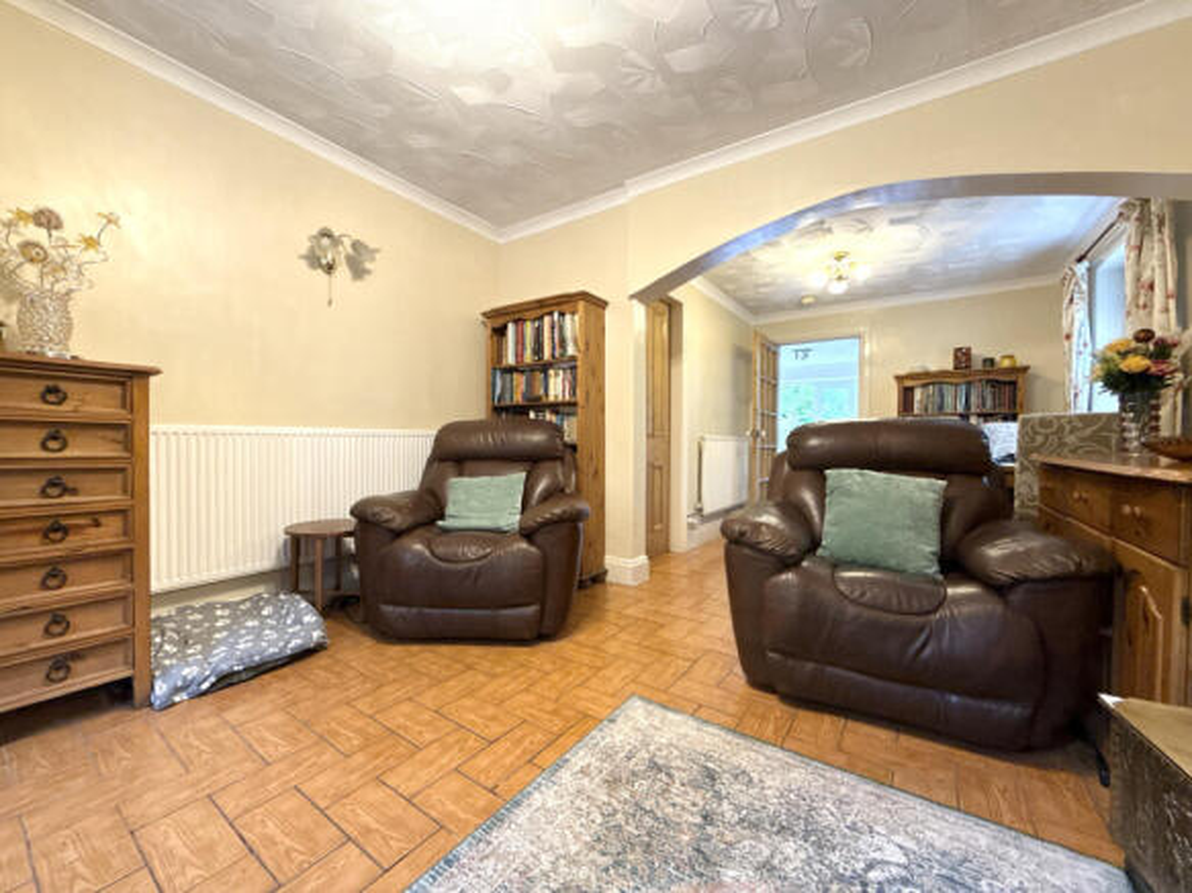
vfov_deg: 85.7
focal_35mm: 14
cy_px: 446
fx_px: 482
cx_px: 596
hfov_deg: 102.1
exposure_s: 1/50
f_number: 2.2
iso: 200
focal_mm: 2.22
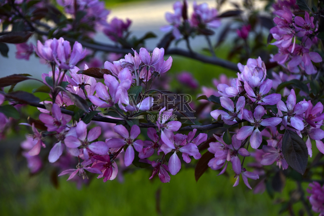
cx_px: 162
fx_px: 1242
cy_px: 108
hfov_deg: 14.9
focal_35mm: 138
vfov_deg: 9.9
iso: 100
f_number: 5.6
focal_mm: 92
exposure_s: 1/100
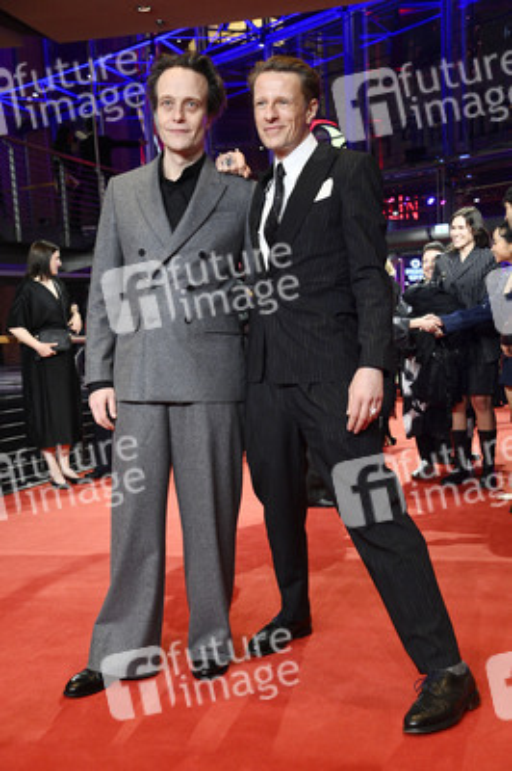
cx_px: 256
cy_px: 386
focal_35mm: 48
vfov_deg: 41.1
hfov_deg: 28.0
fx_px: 1026
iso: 5000
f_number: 5.6
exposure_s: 1/200
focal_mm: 48
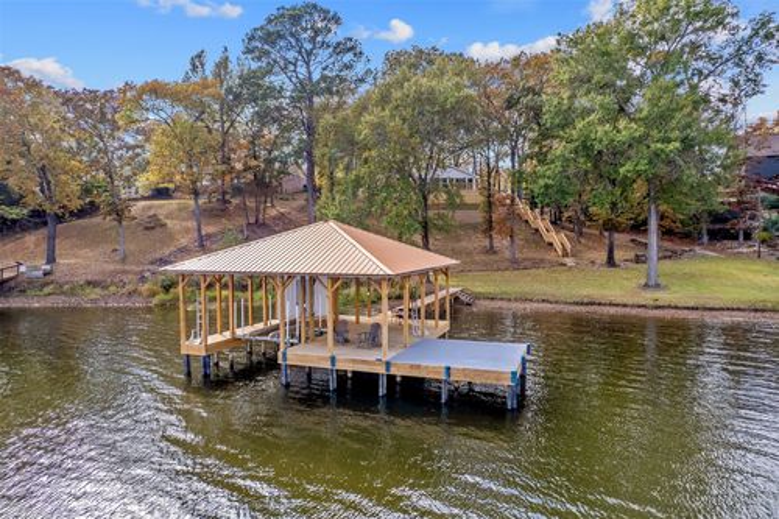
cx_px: 390
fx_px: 476
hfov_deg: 78.6
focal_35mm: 22
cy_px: 260
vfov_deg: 57.2
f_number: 2.8
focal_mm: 8.38
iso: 100
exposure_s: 1/500
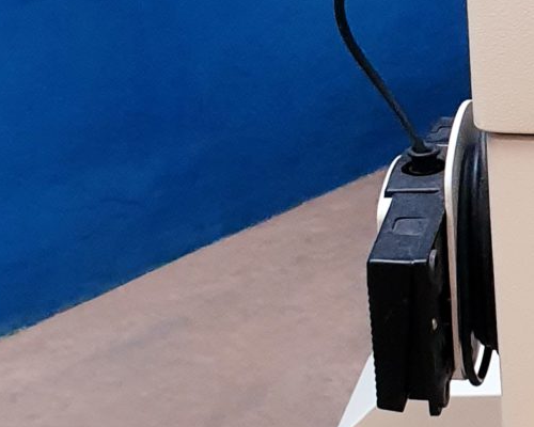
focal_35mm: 130
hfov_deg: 13.4
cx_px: 930
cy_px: -161
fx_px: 2055
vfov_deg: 11.5
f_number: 2.4
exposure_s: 1/50
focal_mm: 4.3
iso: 200
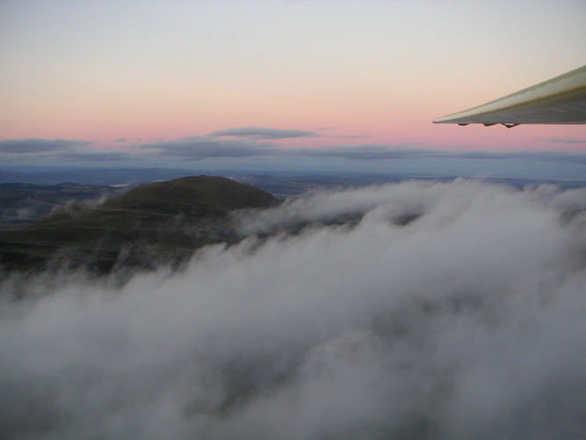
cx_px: 293
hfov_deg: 49.0
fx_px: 643
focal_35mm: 38
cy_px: 220
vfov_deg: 37.7
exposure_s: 1/45
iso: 80
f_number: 2.8
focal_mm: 6
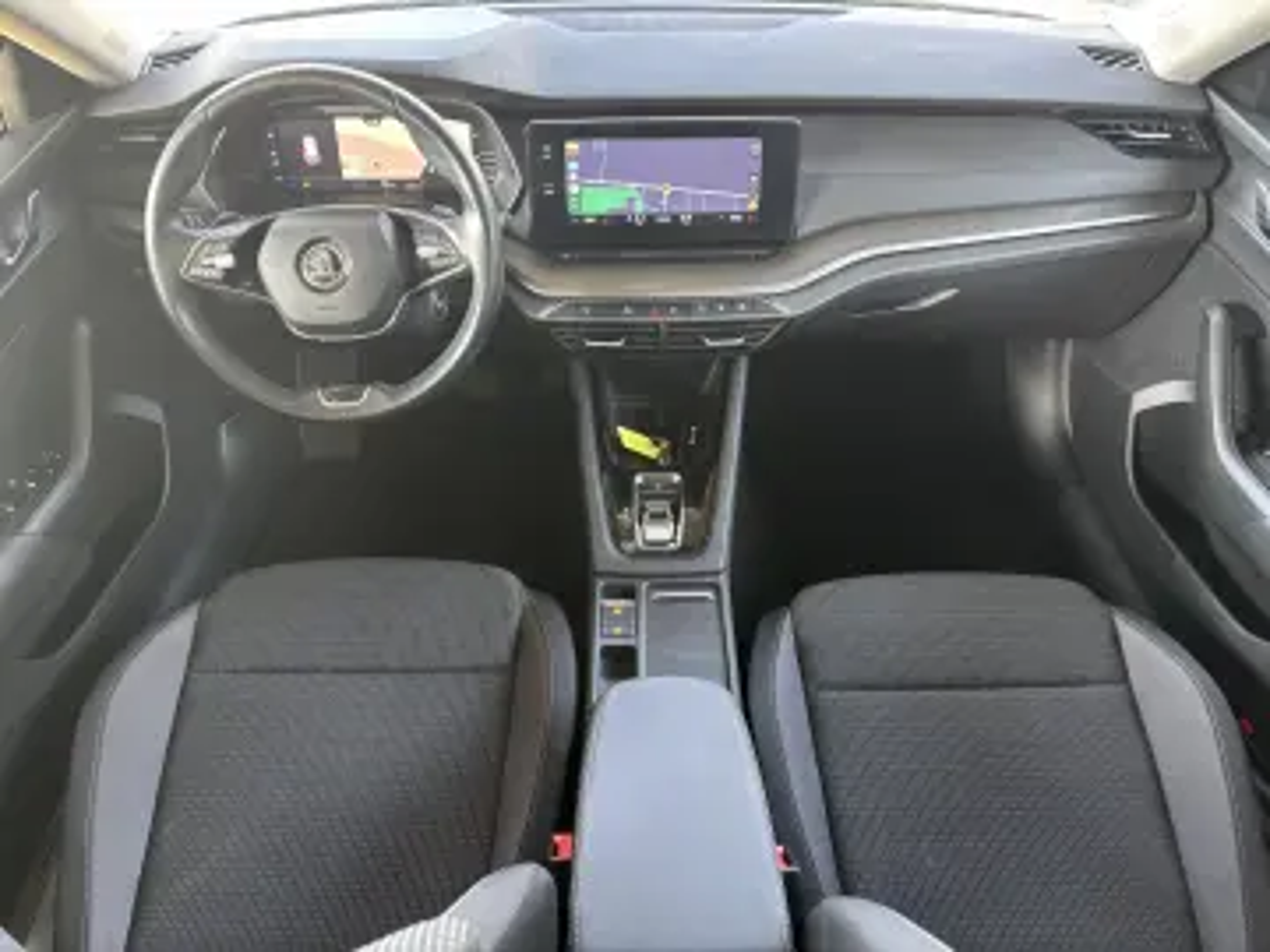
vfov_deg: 53.1
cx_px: 635
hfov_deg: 67.3
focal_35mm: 26
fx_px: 954
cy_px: 476
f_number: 1.6
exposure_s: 1/60
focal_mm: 5.96
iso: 320
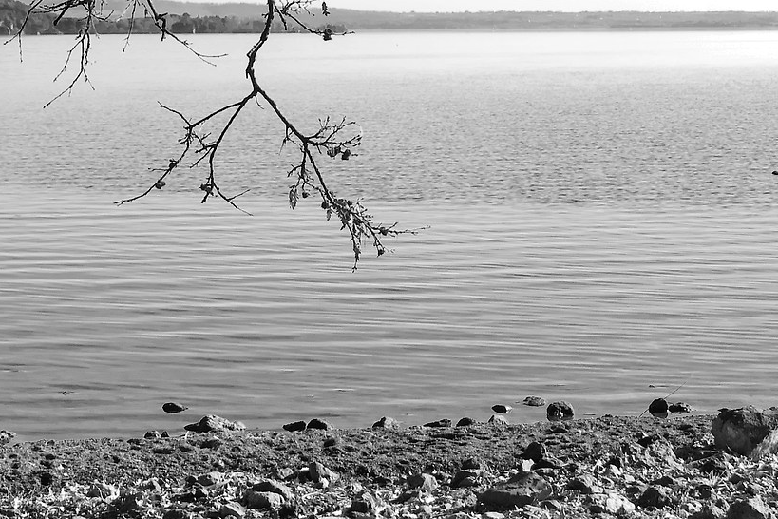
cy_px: -16
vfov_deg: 10.8
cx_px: 49
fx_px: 2723
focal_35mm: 126
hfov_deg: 16.0
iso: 100
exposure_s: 1/160
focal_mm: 29
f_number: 8
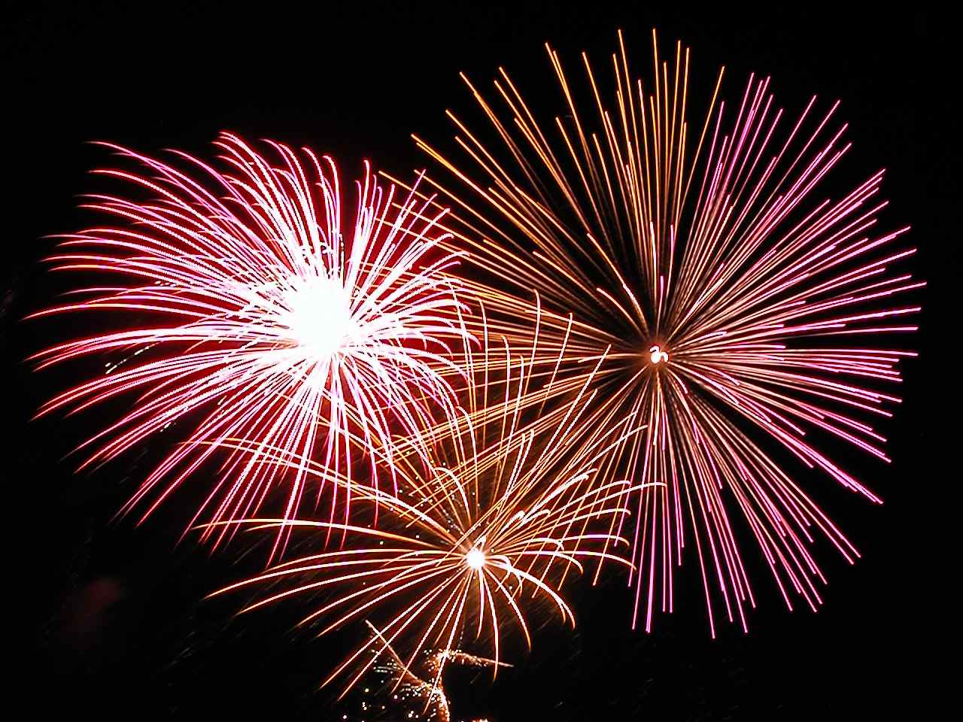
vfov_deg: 40.7
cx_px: 482
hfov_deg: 52.6
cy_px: 361
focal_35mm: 35
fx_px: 974
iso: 100
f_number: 8
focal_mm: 8.9
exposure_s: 4
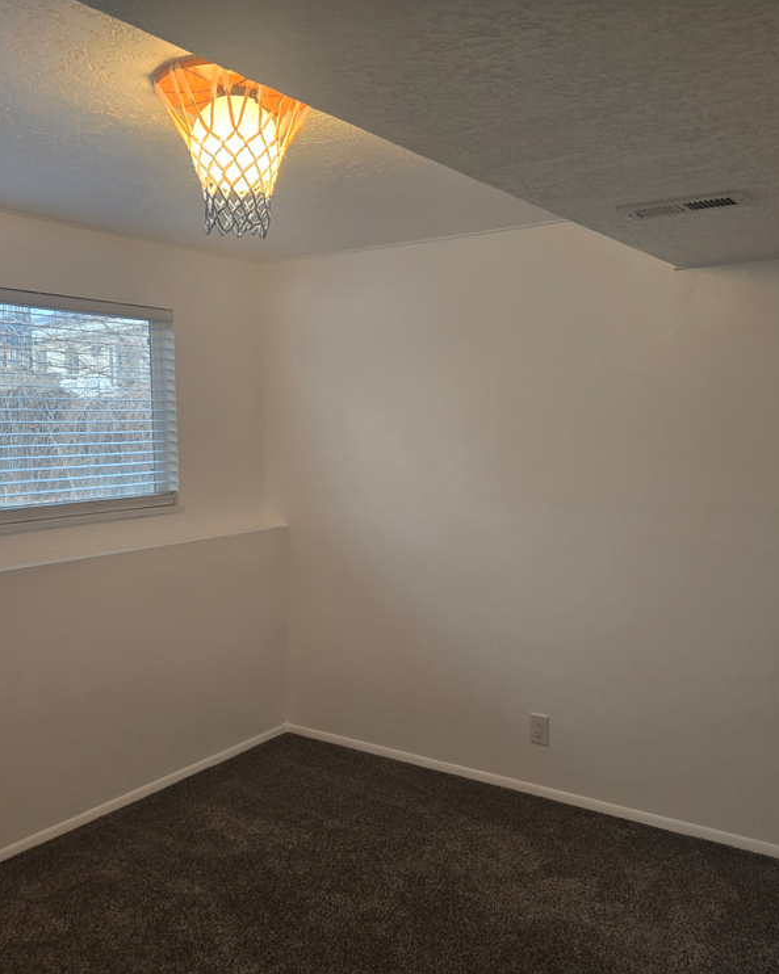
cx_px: 374
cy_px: 492
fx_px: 894
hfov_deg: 47.1
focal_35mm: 31
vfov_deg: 57.2
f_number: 1.8
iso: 64
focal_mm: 5.4
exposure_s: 1/120
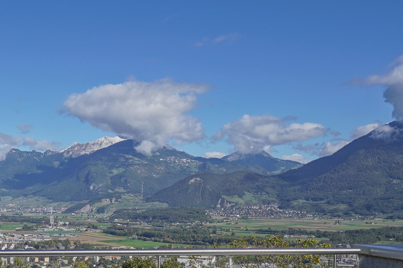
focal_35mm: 48
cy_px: 209
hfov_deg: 37.0
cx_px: 4
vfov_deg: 27.6
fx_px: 537
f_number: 8
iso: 100
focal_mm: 10
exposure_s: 1/400
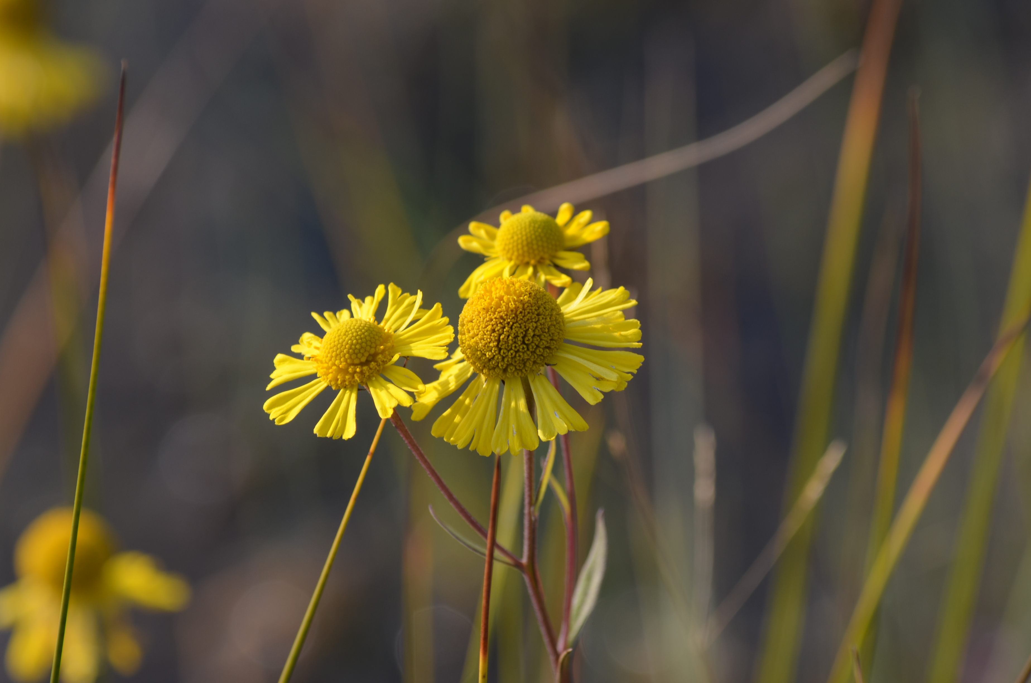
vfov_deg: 3.0
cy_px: 342
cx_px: 516
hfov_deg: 4.6
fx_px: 12861
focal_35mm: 450
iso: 100
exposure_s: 1/160
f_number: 8
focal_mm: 300
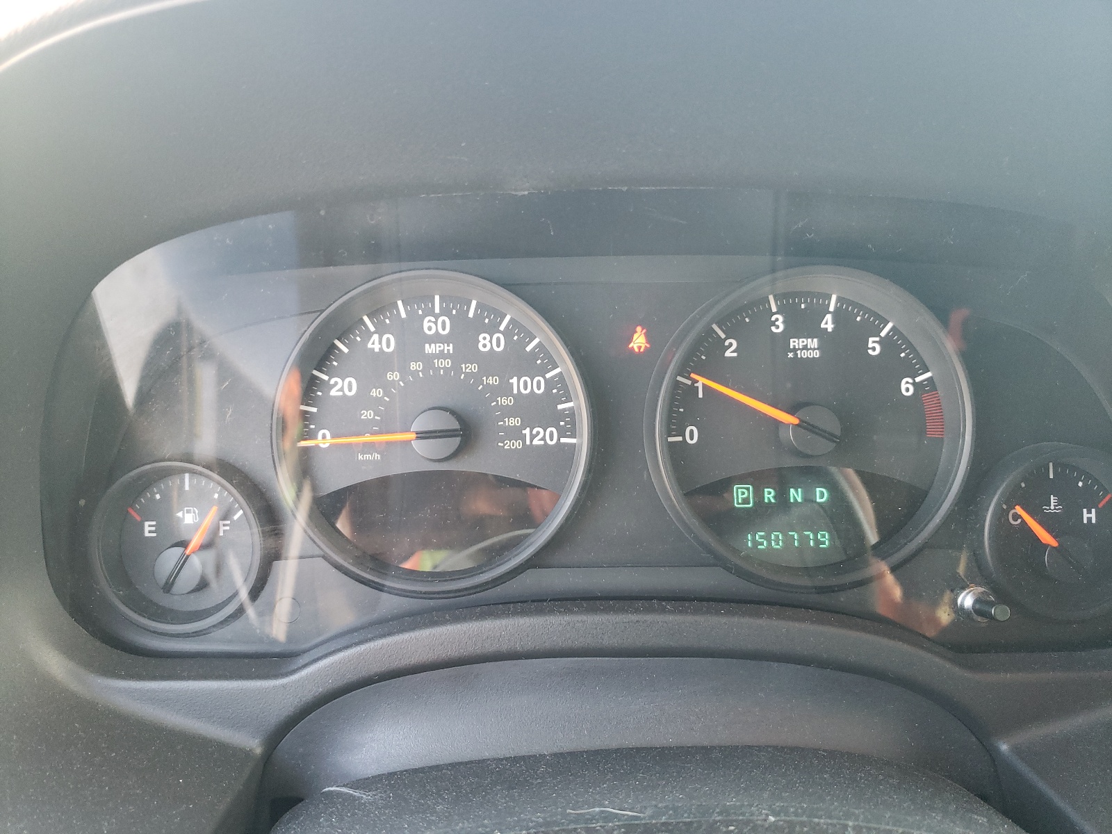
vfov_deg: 53.1
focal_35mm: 26
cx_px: 556
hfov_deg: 67.3
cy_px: 417
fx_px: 835
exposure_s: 1/60.2
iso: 136
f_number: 1.5
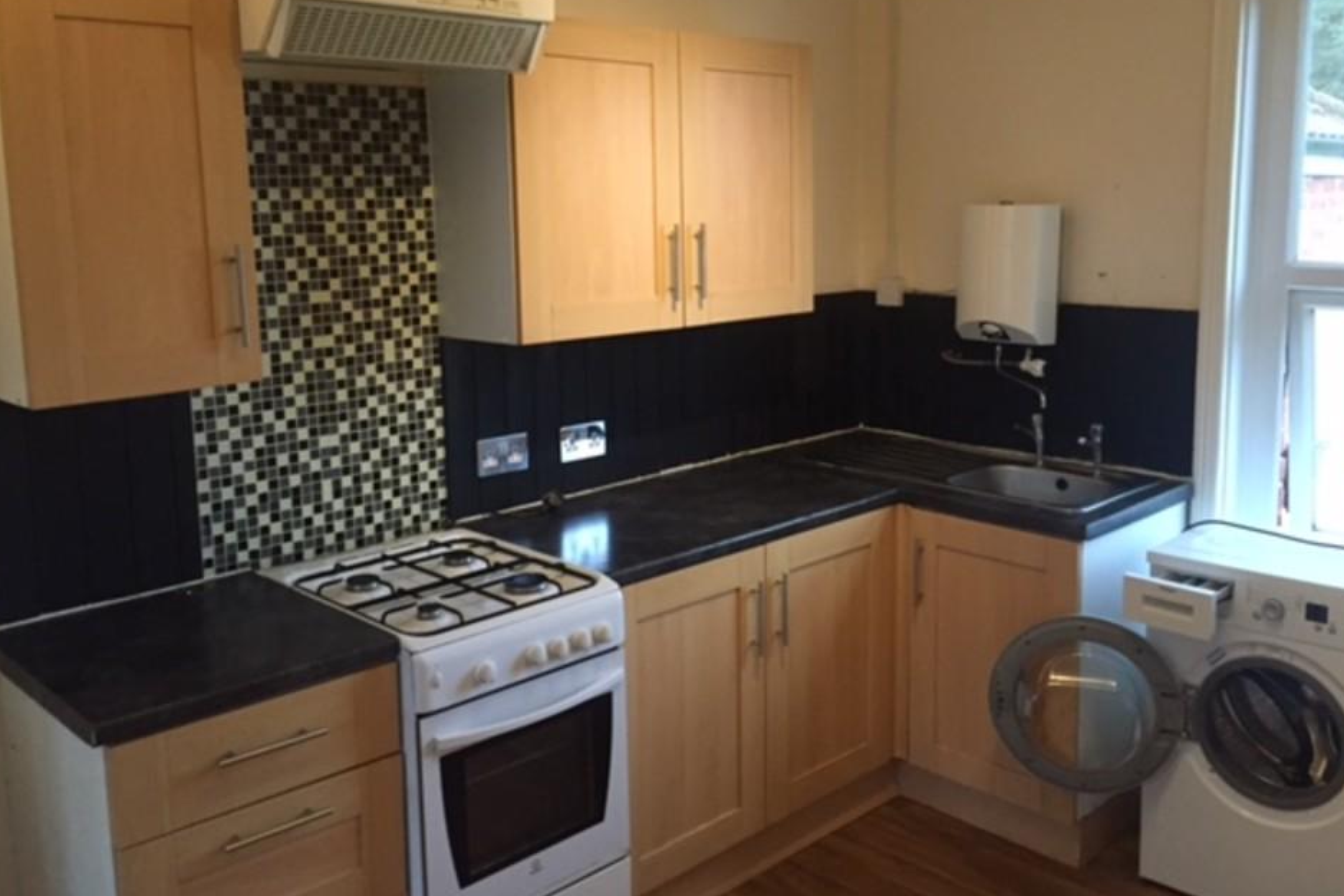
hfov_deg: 57.2
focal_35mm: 33
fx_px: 1232
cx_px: 721
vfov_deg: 39.8
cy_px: 370
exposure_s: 1/25
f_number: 2.2
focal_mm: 4.15
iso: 250
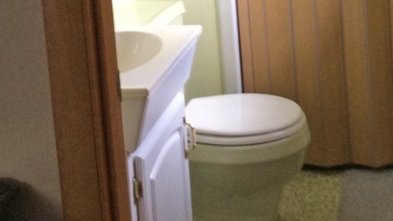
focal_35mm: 76
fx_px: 792
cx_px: 281
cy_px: -96
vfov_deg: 14.9
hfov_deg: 27.6
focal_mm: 3.3
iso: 80
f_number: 2.4
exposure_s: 1/24
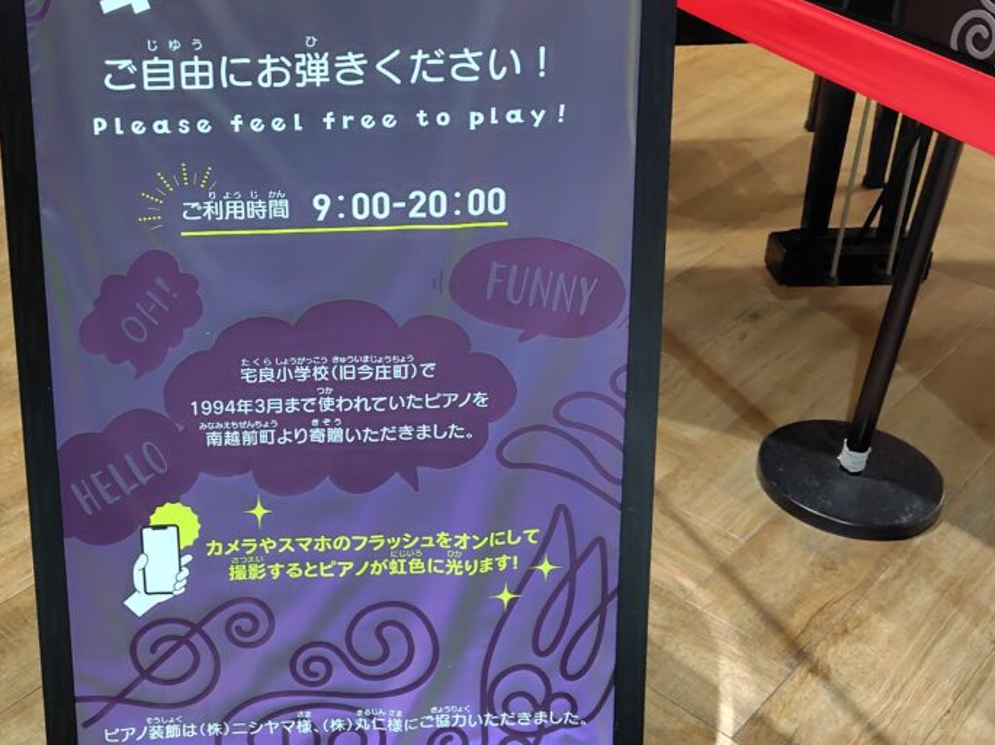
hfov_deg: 43.3
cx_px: 334
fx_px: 1235
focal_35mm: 43
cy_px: 273
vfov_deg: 33.4
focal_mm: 5.6
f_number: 1.9
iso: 523
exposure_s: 1/60
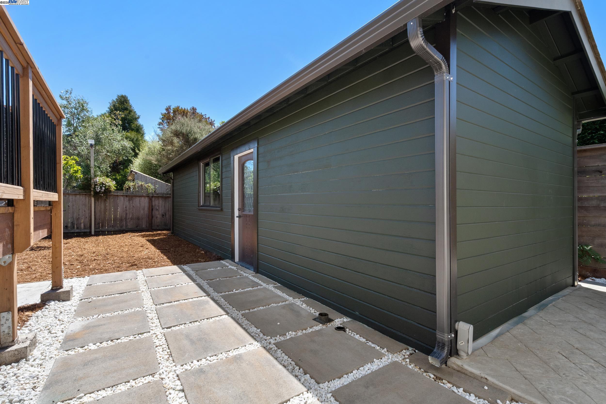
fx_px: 269
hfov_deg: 96.7
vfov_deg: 73.8
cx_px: 303
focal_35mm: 16
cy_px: 202
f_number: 9
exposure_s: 1/50
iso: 250
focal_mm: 16
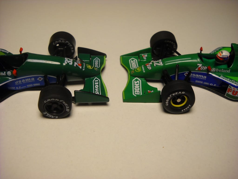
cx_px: 119
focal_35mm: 41
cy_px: 90
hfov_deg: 45.8
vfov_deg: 35.1
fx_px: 282
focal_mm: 6.72
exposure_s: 1/60
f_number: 3.1
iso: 80
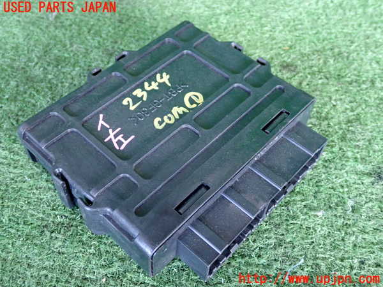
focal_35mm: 38
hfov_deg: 49.0
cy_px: 144
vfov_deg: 37.7
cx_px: 192
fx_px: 420
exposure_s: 1/40
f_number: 2.7
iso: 800
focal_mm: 6.83
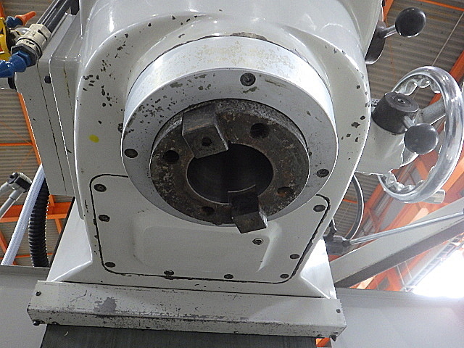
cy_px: 174
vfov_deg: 49.7
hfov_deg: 63.4
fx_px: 375
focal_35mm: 28
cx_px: 232
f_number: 3.5
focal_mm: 5
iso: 640
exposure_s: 1/45
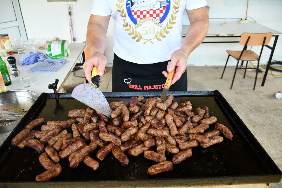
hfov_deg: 67.4
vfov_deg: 47.9
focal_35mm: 27
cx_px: 141
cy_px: 94
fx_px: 211
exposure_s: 1/200
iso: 800
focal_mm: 18
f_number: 3.5
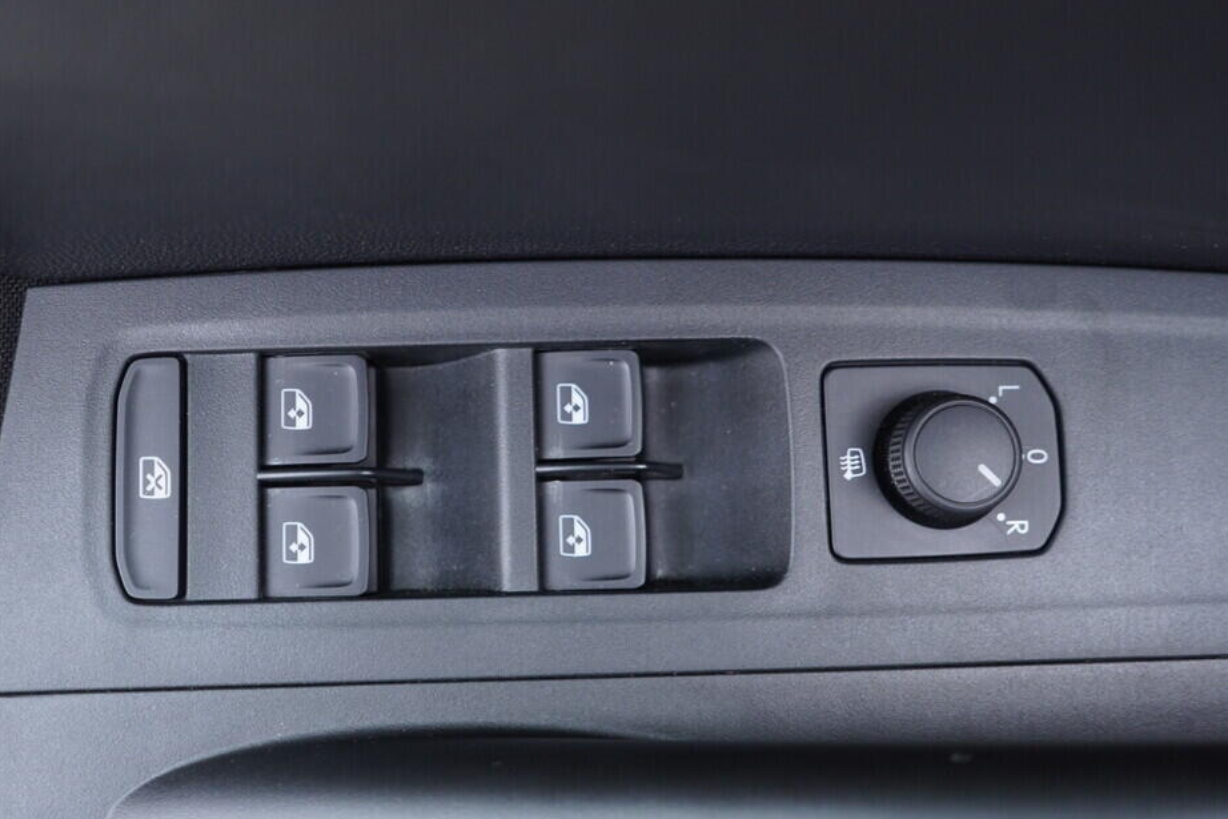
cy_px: 410
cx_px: 550
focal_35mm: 40
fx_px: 1365
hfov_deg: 48.4
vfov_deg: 33.4
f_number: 2.8
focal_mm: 24
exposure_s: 1/40
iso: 320
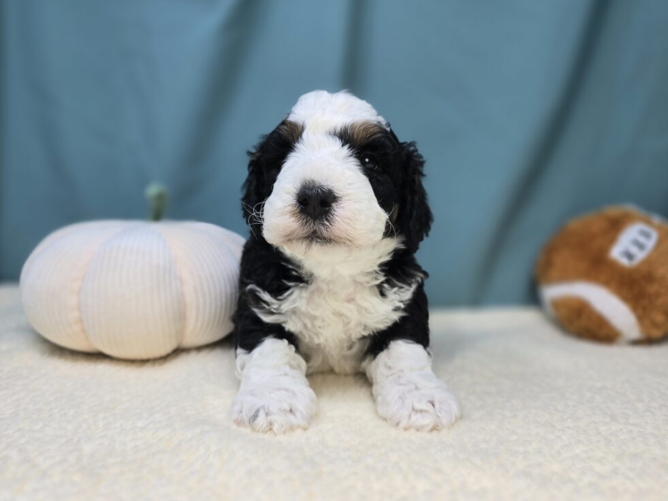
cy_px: 243
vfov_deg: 56.8
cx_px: 327
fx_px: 463
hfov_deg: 71.6
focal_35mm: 24
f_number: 1.7
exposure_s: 1/120
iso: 50
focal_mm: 6.3
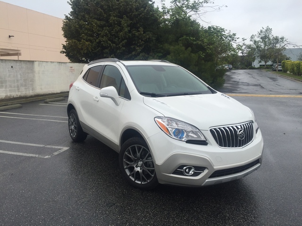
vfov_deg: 48.2
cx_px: 151
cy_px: 113
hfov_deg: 61.7
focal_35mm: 29
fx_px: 253
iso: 32
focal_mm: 4.15
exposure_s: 1/964
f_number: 2.2
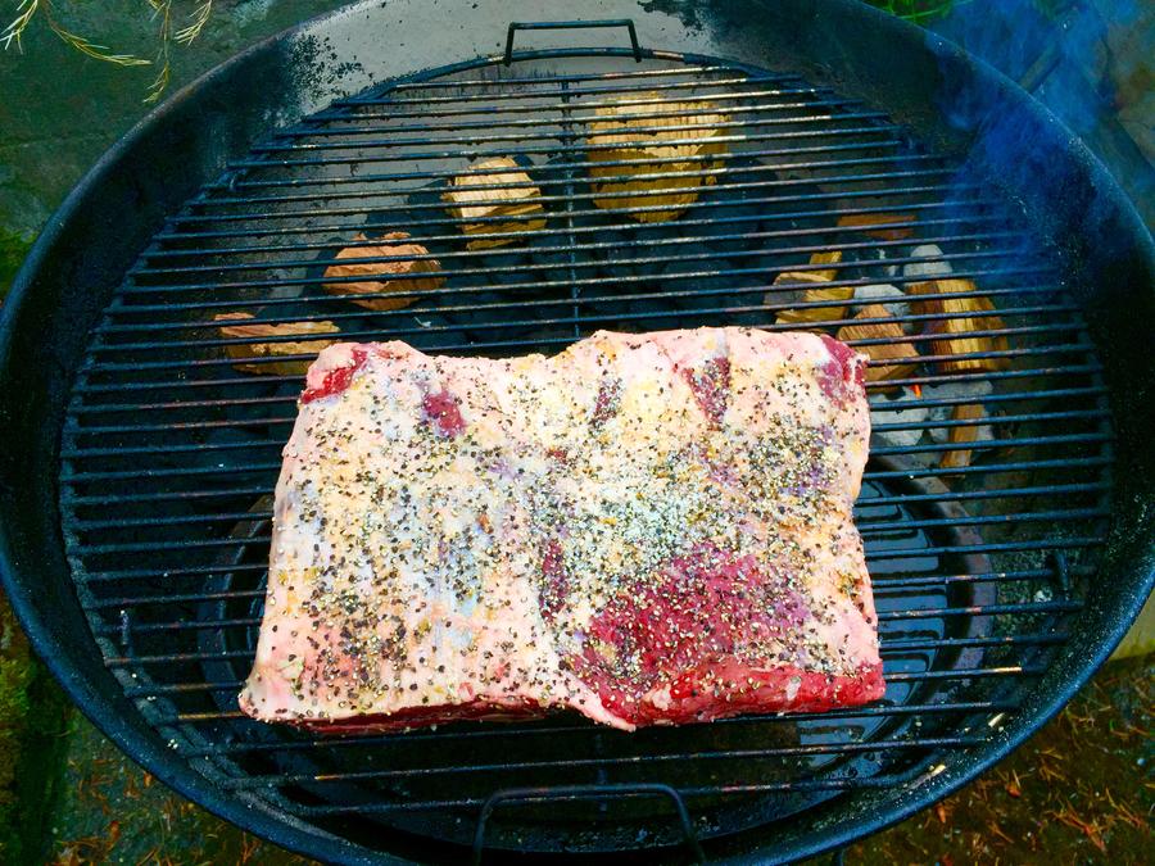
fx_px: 968
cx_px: 578
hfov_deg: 61.7
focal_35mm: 29
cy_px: 433
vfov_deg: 48.2
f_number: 2.2
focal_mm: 4.15
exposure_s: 1/341
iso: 32
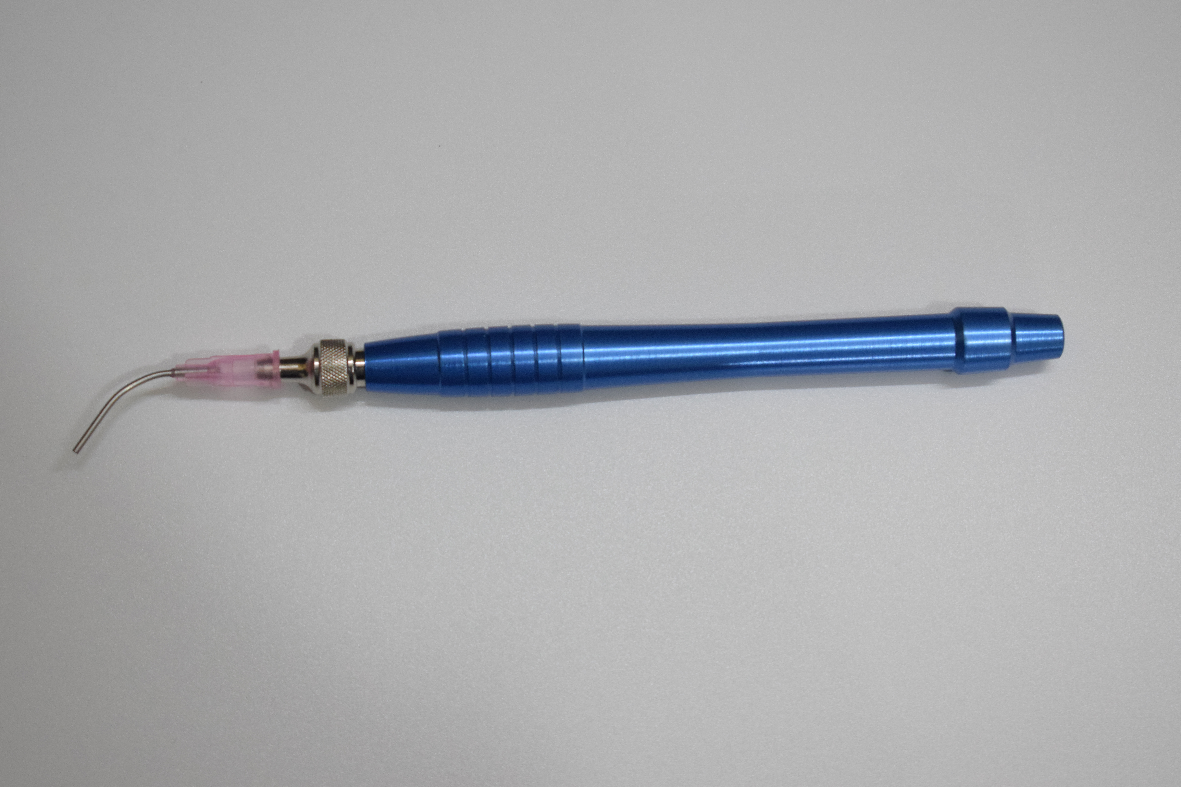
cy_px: 394
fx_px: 2706
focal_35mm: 82
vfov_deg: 16.6
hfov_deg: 24.6
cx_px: 590
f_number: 5.6
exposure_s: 1/60
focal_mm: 55
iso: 1600
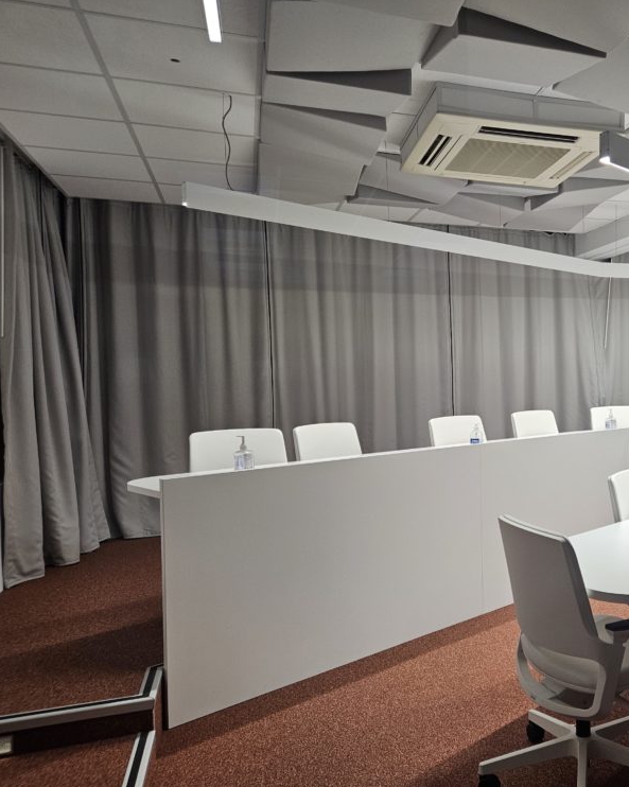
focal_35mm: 31
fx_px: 722
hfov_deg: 44.3
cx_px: 521
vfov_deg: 57.2
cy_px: 402
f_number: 1.8
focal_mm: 5.4
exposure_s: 1/180
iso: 125
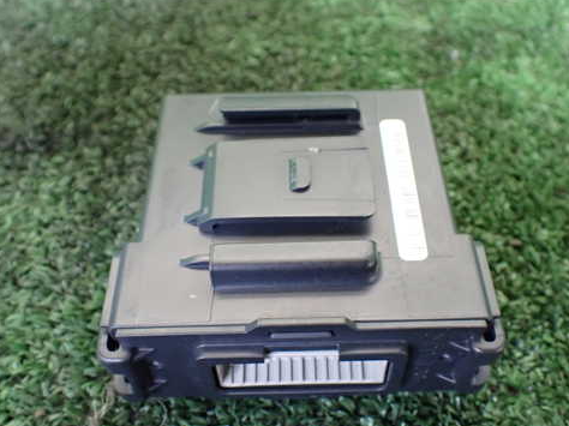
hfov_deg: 49.0
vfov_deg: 37.7
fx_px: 624
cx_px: 298
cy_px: 215
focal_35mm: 38
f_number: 2.3
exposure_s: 1/60
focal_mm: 5.4
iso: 800
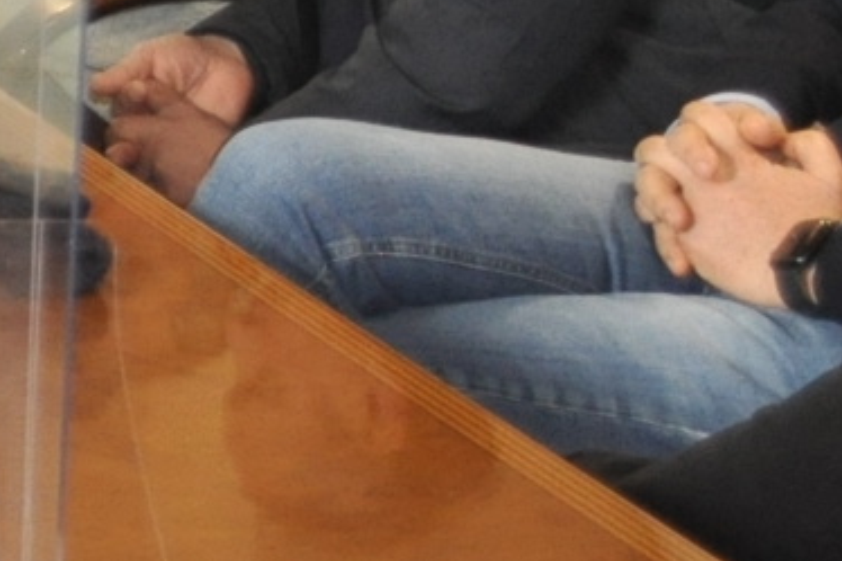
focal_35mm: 215
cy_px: -451
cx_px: -1533
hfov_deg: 8.3
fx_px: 5023
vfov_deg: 6.3
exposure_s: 1/80
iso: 800
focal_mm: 25
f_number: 4.5
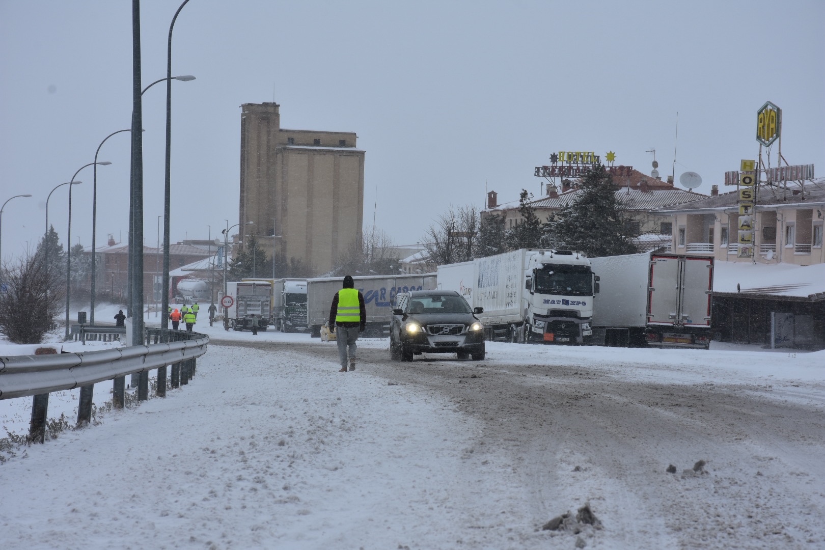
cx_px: 412
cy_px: 275
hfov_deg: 16.1
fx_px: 2922
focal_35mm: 128
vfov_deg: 10.8
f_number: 11
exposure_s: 1/400
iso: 200
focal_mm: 85
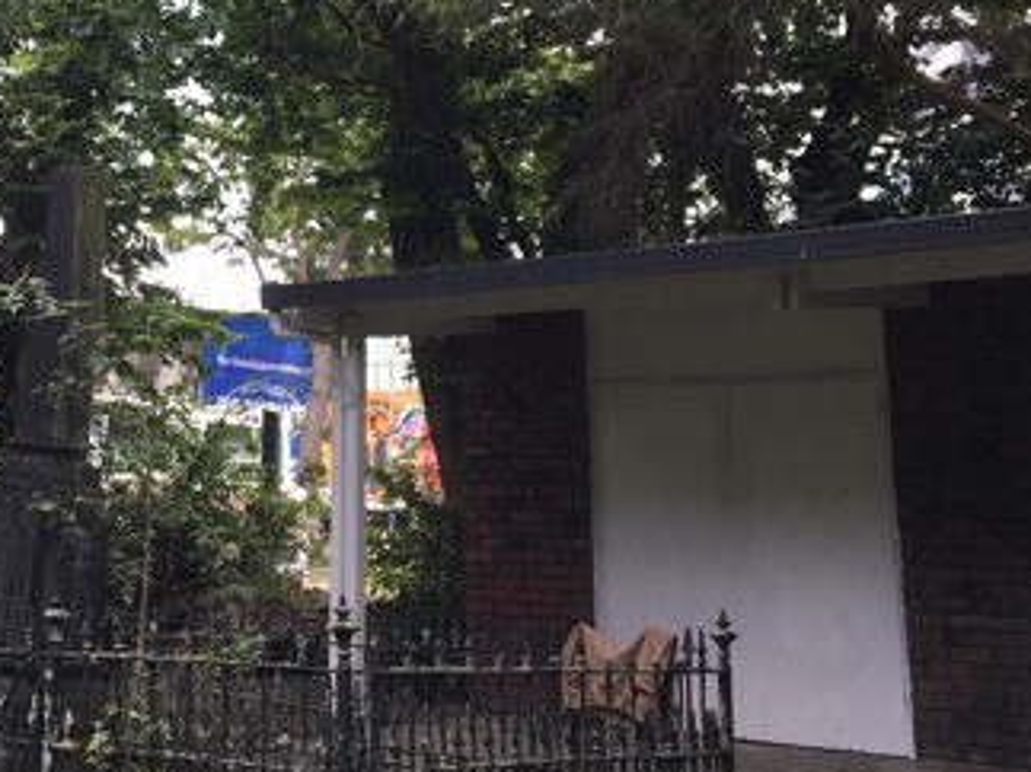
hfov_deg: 30.6
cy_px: 77
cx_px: 147
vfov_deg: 23.4
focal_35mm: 61
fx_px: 1816
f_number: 2.2
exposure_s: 1/181
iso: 25
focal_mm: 4.15
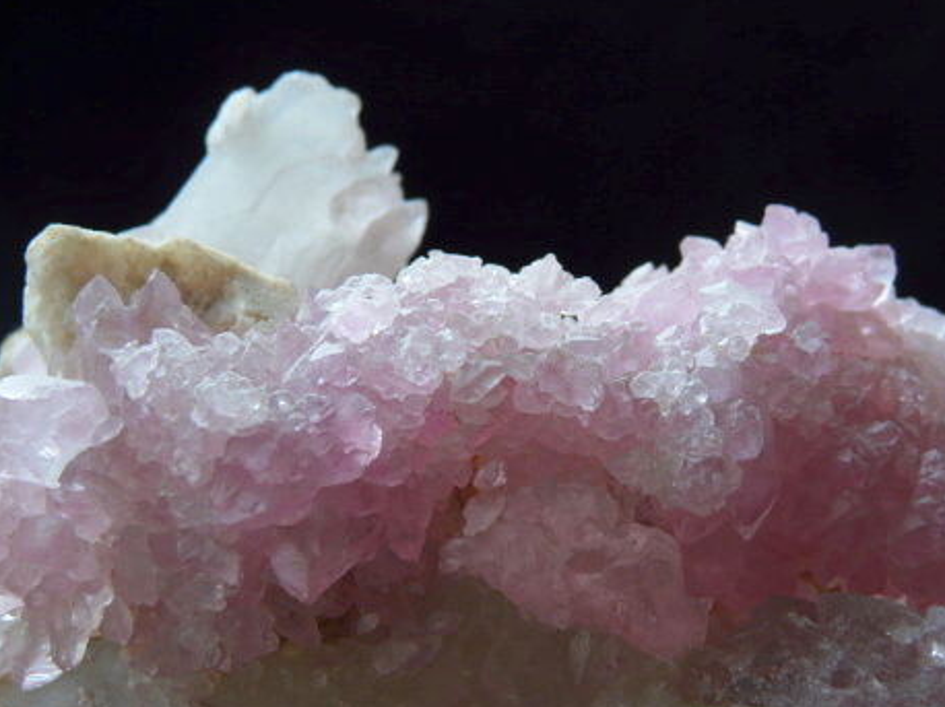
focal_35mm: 80
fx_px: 2183
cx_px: 549
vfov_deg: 18.4
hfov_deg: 24.4
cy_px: 423
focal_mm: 10
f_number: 3.6
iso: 100
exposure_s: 1/4
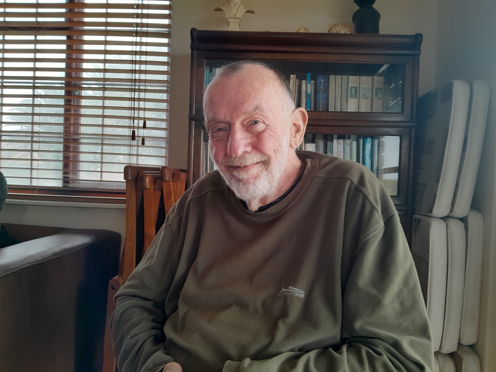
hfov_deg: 67.3
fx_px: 373
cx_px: 248
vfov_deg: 53.1
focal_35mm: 26
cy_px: 186
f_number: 1.8
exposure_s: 1/50
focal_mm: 3.98
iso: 40
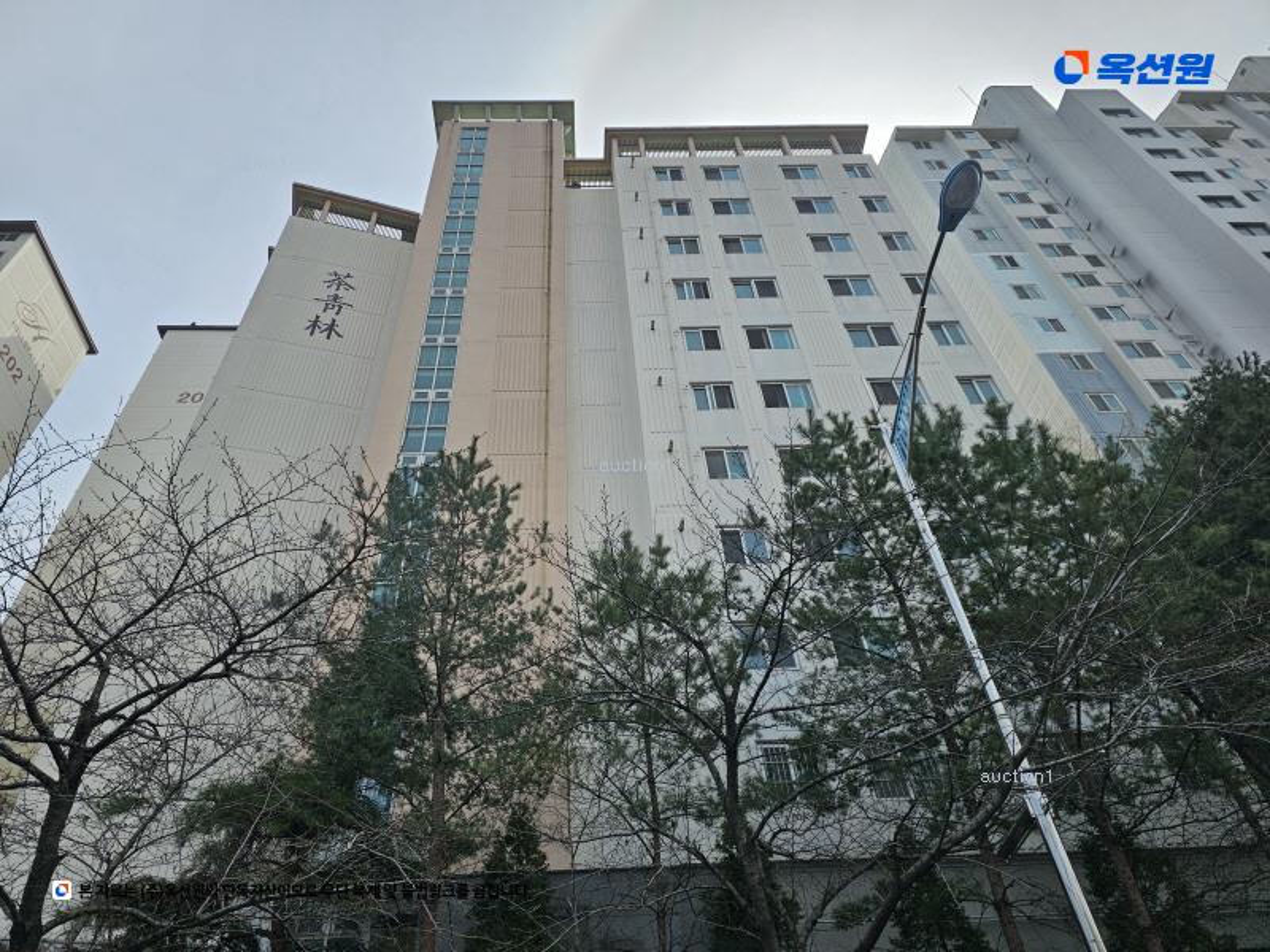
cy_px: 476
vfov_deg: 58.9
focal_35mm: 23
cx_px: 635
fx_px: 844
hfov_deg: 73.9
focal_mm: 6.3
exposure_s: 1/1120
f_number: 1.7
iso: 10
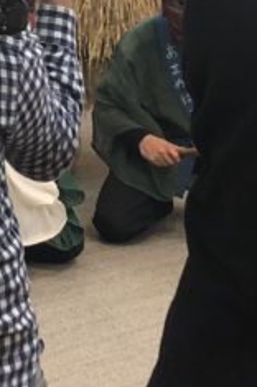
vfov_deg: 13.5
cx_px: -152
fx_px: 1600
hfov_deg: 8.9
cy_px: -43
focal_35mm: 149
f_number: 1.8
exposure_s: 1/25
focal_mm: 3.99
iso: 40
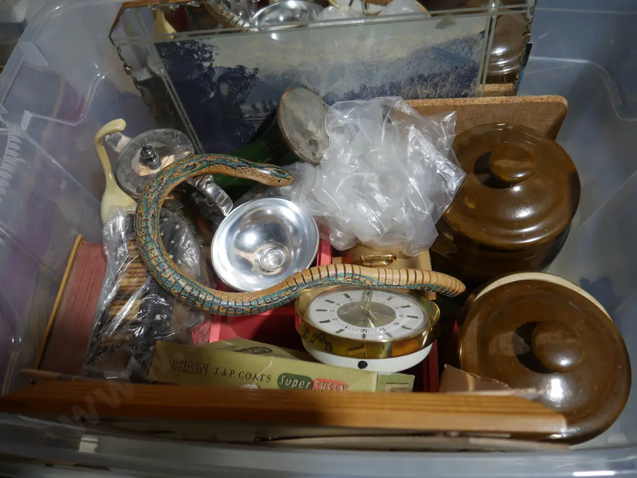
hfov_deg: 59.9
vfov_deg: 46.8
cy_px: 239
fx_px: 552
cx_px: 318
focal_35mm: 30
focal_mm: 15
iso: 200
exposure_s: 1/100
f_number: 3.6
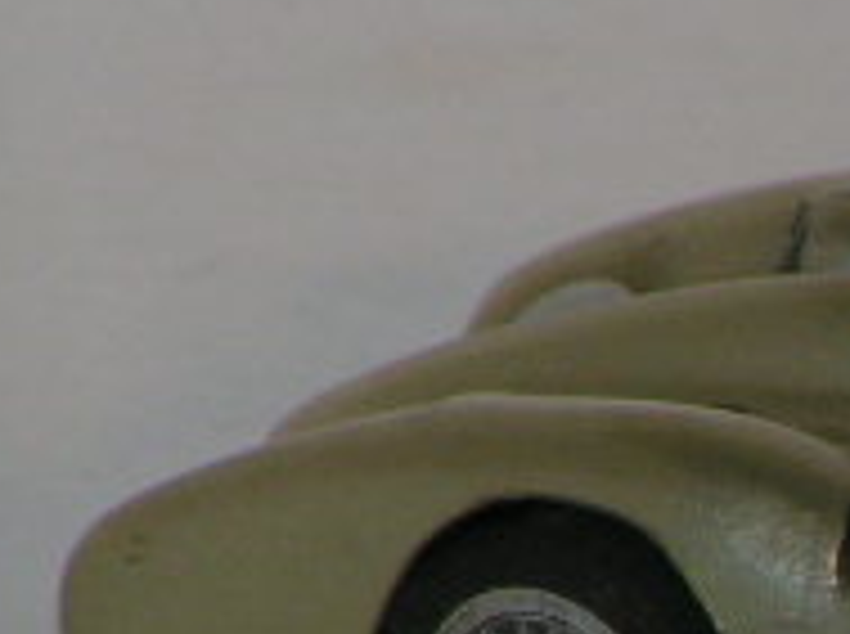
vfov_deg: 1.1
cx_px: 1367
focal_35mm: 1290
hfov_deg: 1.5
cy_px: 899
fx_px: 31616
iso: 100
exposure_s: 1/400
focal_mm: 58
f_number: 5.6
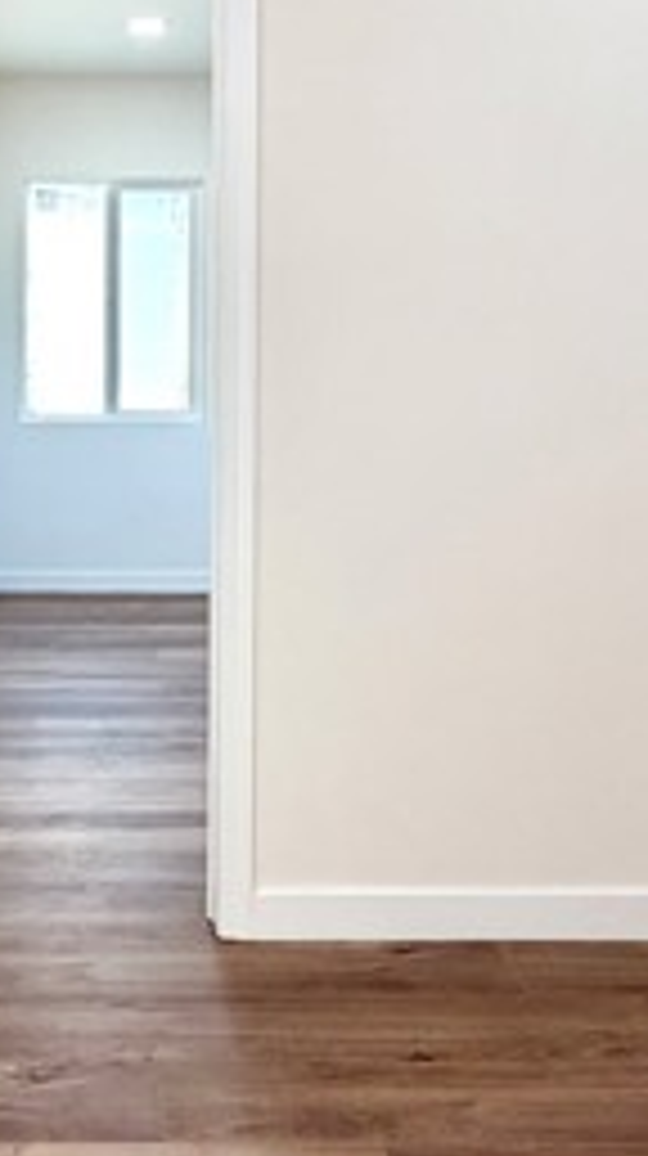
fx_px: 1164
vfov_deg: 51.8
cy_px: 378
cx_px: 122
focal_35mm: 38
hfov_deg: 30.3
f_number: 2.2
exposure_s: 1/120
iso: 80
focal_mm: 2.22
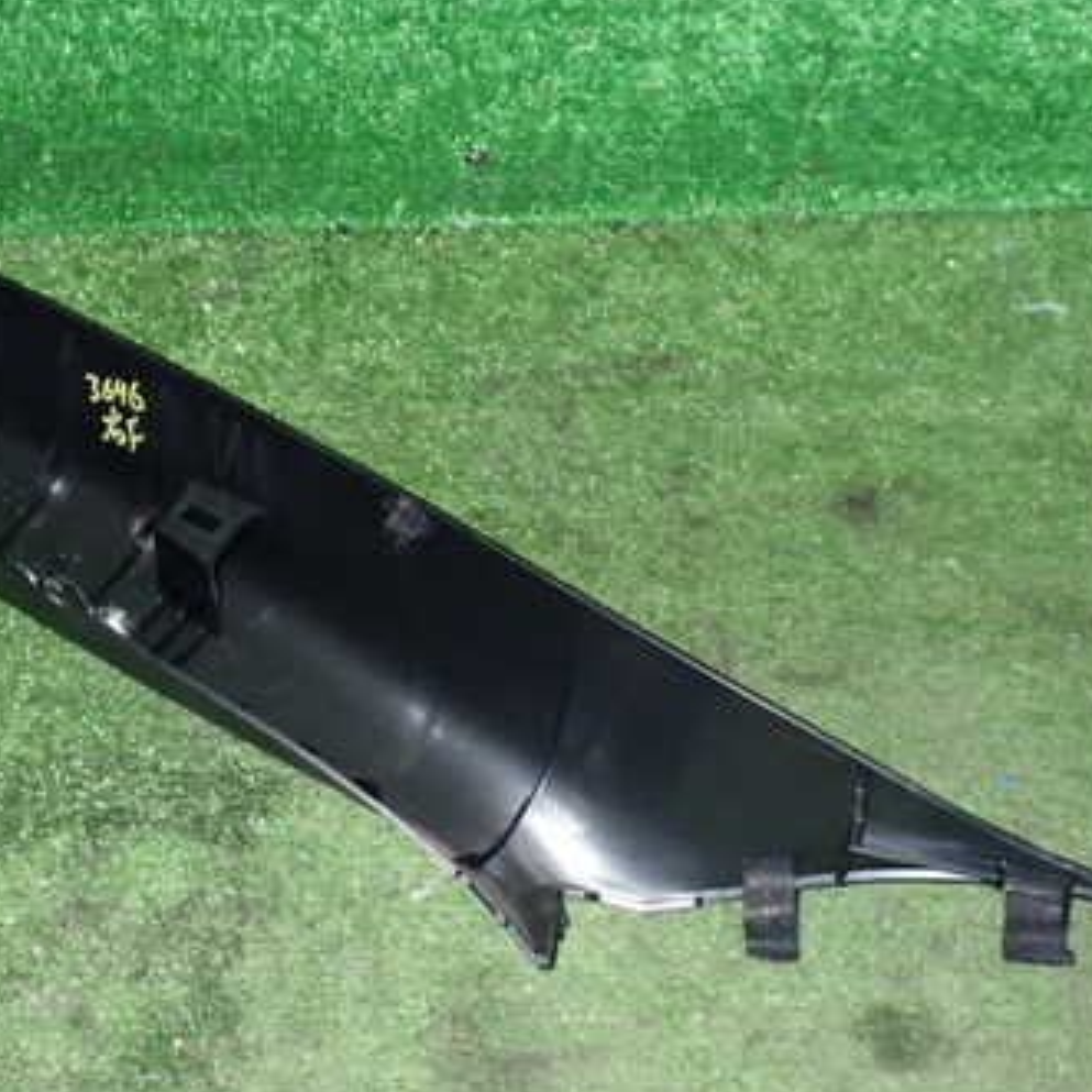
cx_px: 280
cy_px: 558
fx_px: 1713
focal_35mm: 48
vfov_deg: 35.4
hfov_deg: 34.6
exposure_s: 1/30
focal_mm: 5.4
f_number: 6.3
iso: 500
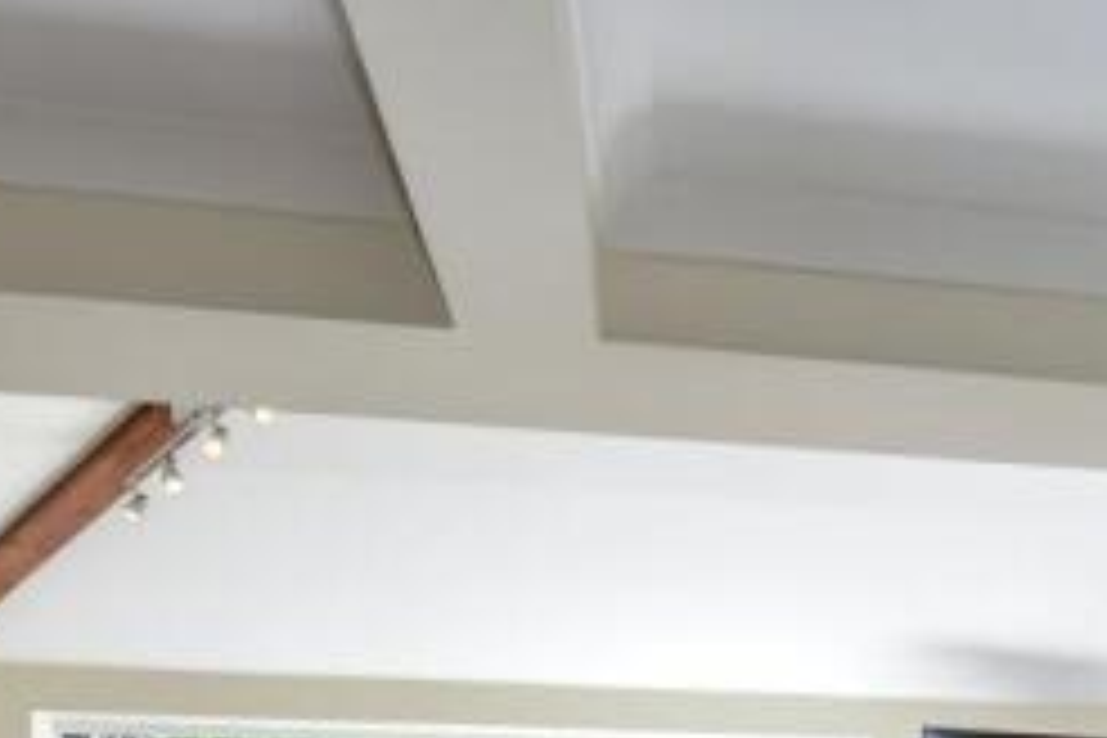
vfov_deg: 28.0
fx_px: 1230
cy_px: 943
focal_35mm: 40
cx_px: 902
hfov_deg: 45.7
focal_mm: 10
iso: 640
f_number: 8
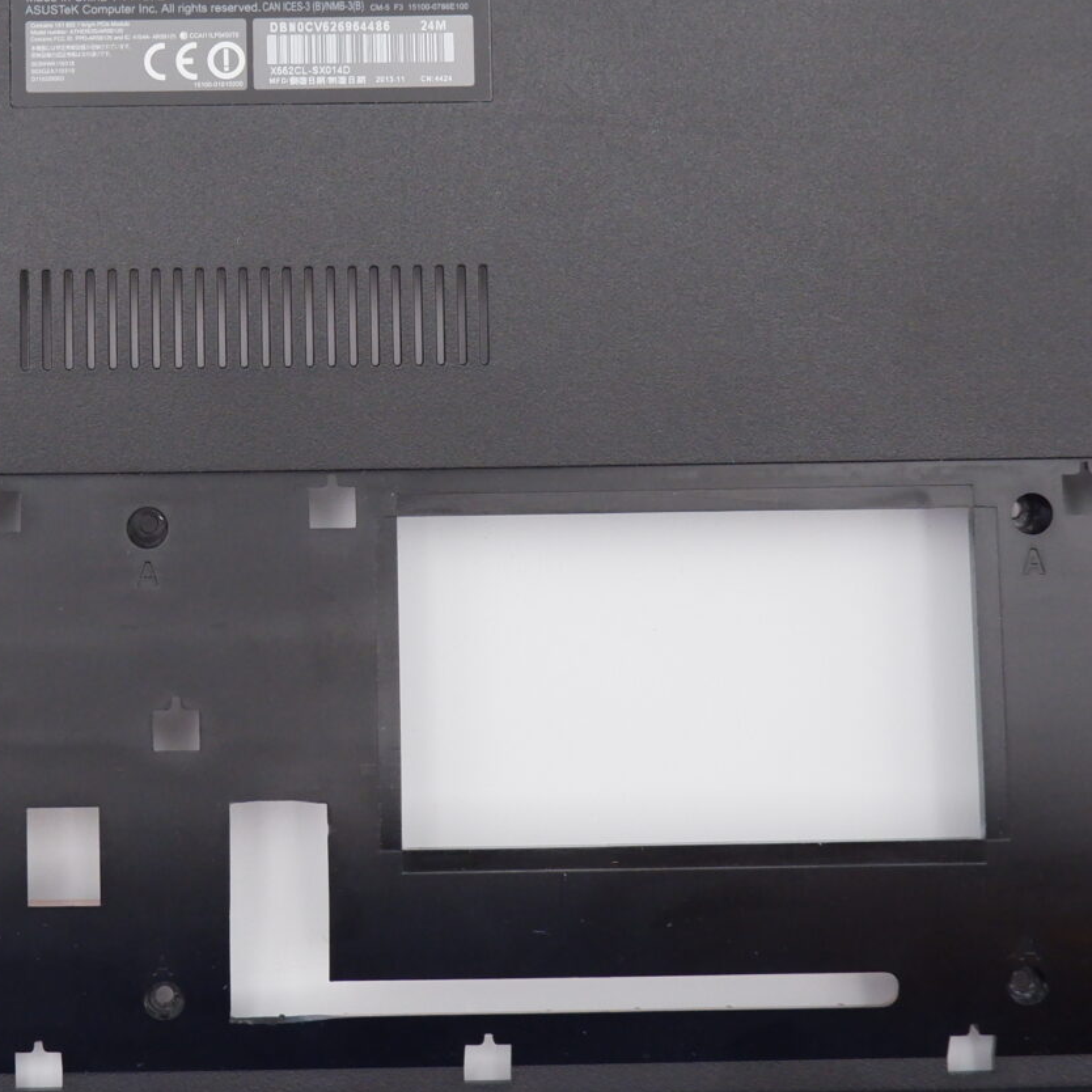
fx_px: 2141
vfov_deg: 27.9
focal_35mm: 60
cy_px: 192
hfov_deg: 28.0
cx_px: 212
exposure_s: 1/280
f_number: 5.6
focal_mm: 15
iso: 1250
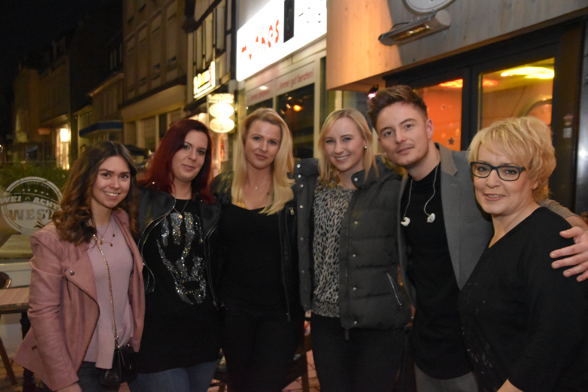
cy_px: 196
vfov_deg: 35.5
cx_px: 294
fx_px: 612
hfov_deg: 51.3
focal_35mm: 38
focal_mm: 25
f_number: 4
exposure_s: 1/60
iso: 6400
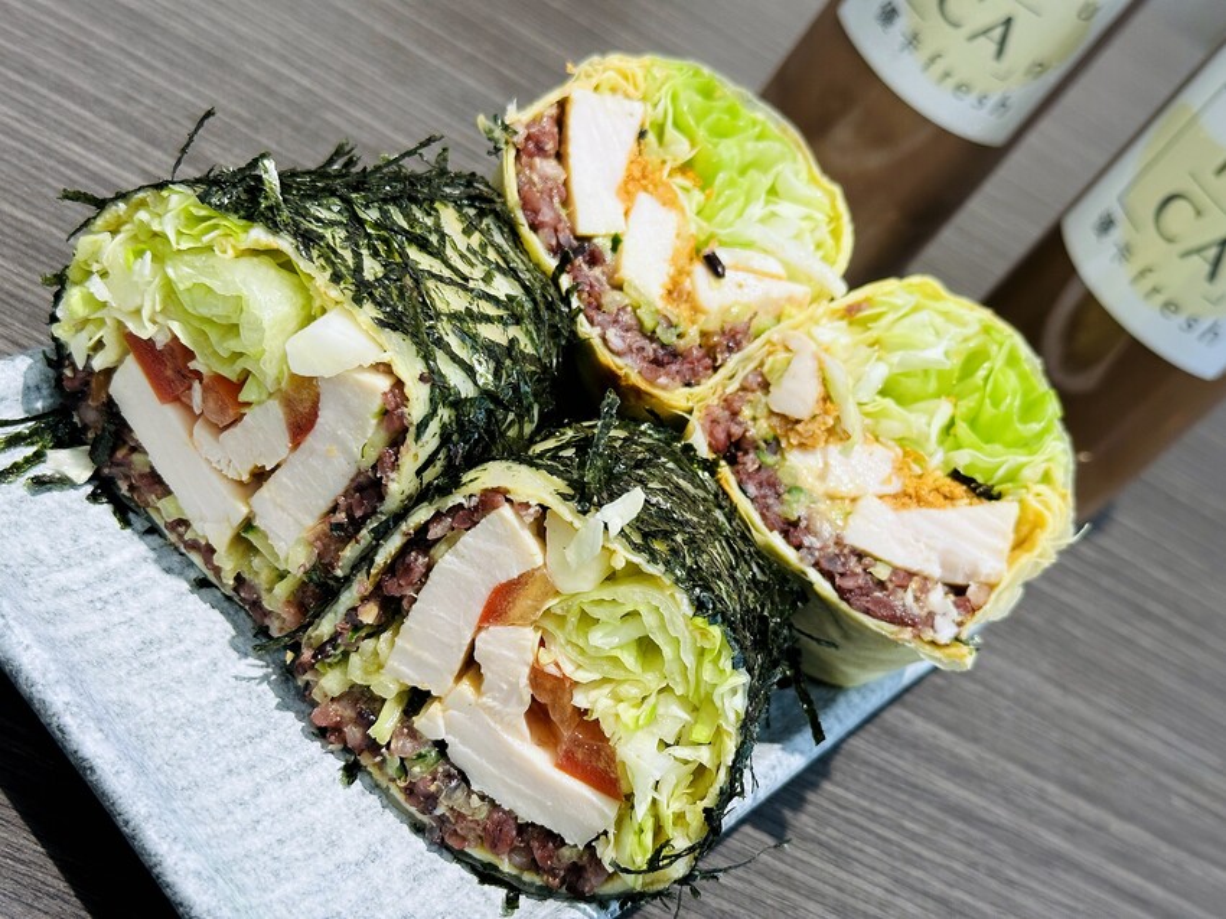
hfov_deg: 39.7
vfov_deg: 30.3
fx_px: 1700
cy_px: 460
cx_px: 613
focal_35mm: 48
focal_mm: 6.86
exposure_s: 1/120
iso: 80
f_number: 1.78
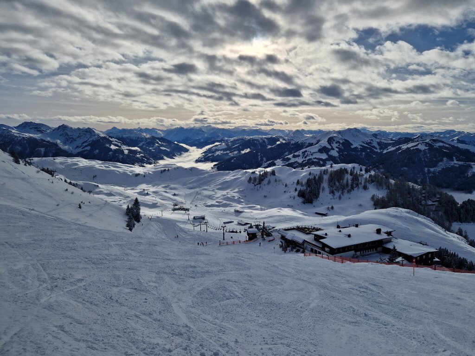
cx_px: 238
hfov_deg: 73.9
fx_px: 316
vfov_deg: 58.9
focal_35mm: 23
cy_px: 178
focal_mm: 5.4
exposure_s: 1/7328
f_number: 1.8
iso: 50
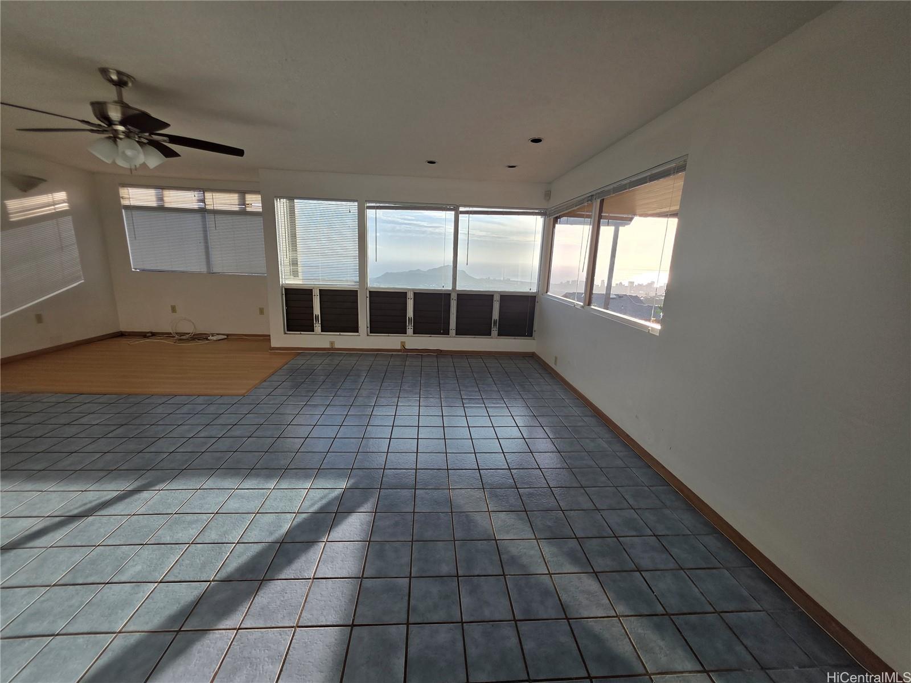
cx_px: 456
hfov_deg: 106.2
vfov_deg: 89.9
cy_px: 342
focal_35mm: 13
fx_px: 342
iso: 40
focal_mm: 2.2
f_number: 1.9
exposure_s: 1/315
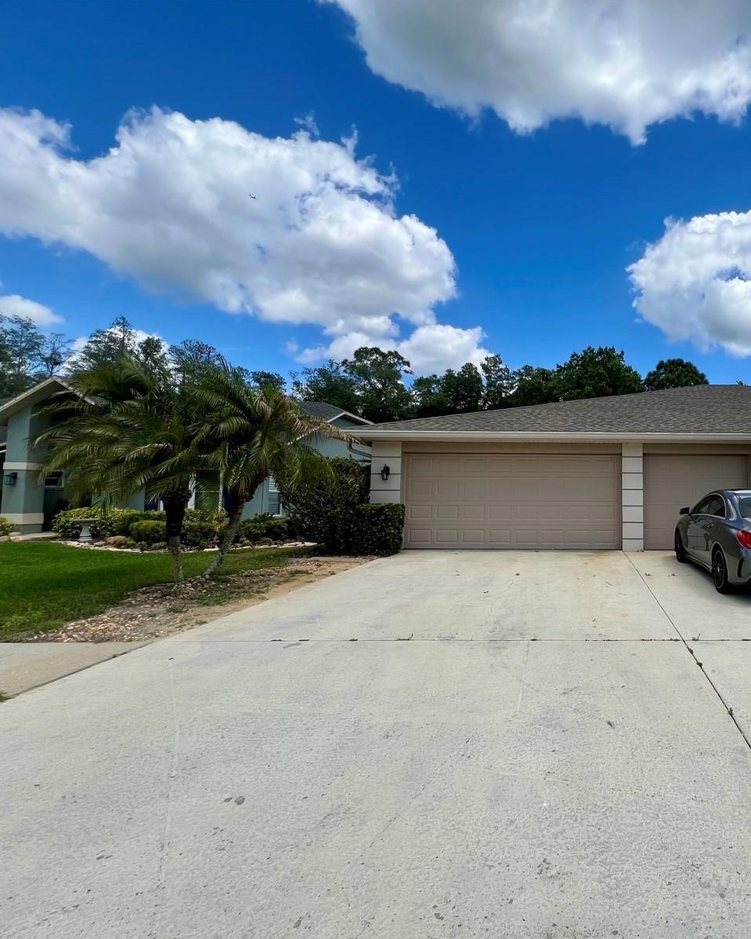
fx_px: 472
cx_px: 584
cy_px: 470
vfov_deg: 89.6
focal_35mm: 17
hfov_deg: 70.5
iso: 32
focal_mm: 1.57
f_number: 1.8
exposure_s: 1/1876
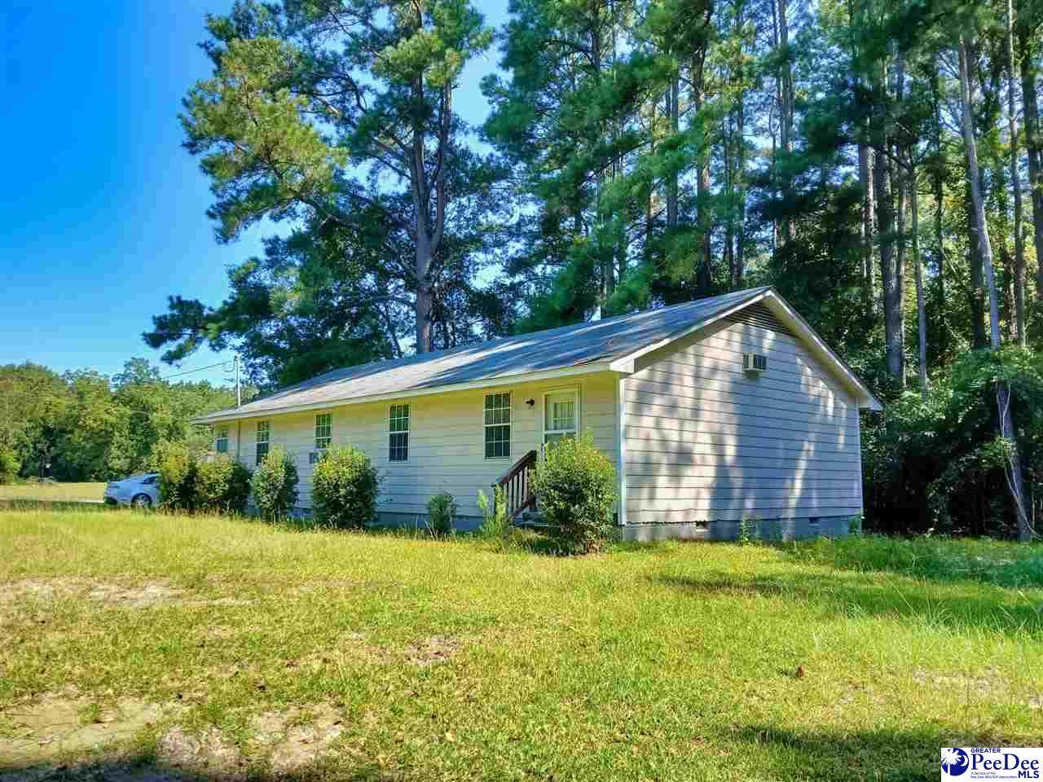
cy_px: 391
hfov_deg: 67.3
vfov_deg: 53.1
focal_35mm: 26
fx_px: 783
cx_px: 522
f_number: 1.8
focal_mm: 3.98
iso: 20
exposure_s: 1/241
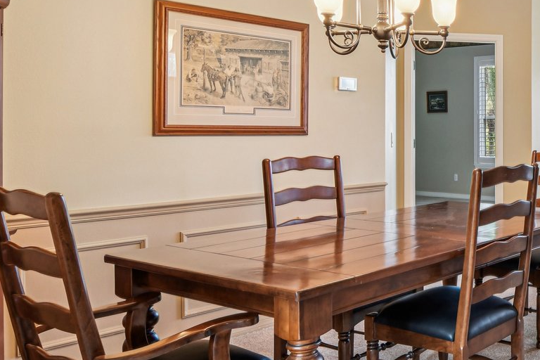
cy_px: 144
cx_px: 619
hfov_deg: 38.4
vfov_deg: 33.3
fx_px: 600
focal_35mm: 40
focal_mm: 15
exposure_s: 1/6
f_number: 8
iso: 400
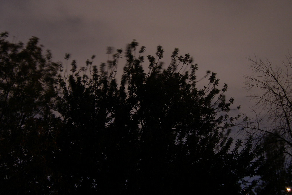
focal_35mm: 40
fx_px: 324
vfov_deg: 33.4
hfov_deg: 48.5
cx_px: 146
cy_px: 87
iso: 100
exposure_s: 8
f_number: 2.8
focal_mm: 8
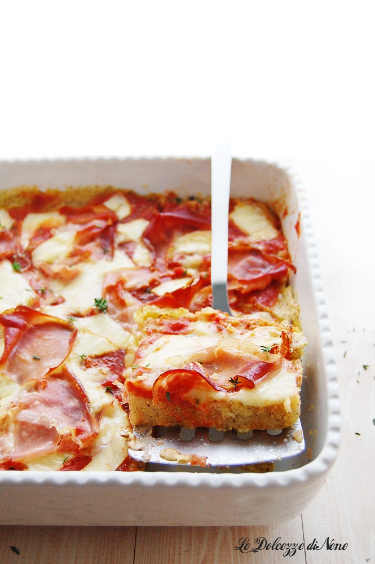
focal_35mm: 48
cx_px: 188
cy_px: 282
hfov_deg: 28.0
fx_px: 751
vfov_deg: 41.1
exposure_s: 1/60
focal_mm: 32
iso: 400
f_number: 5.6
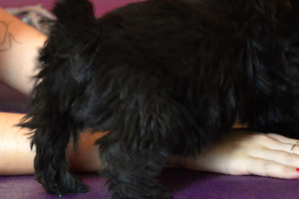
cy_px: 34
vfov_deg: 3.3
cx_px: 43
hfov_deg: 4.9
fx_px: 3471
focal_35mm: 418
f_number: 5.6
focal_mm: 105
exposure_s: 1/25
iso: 3200
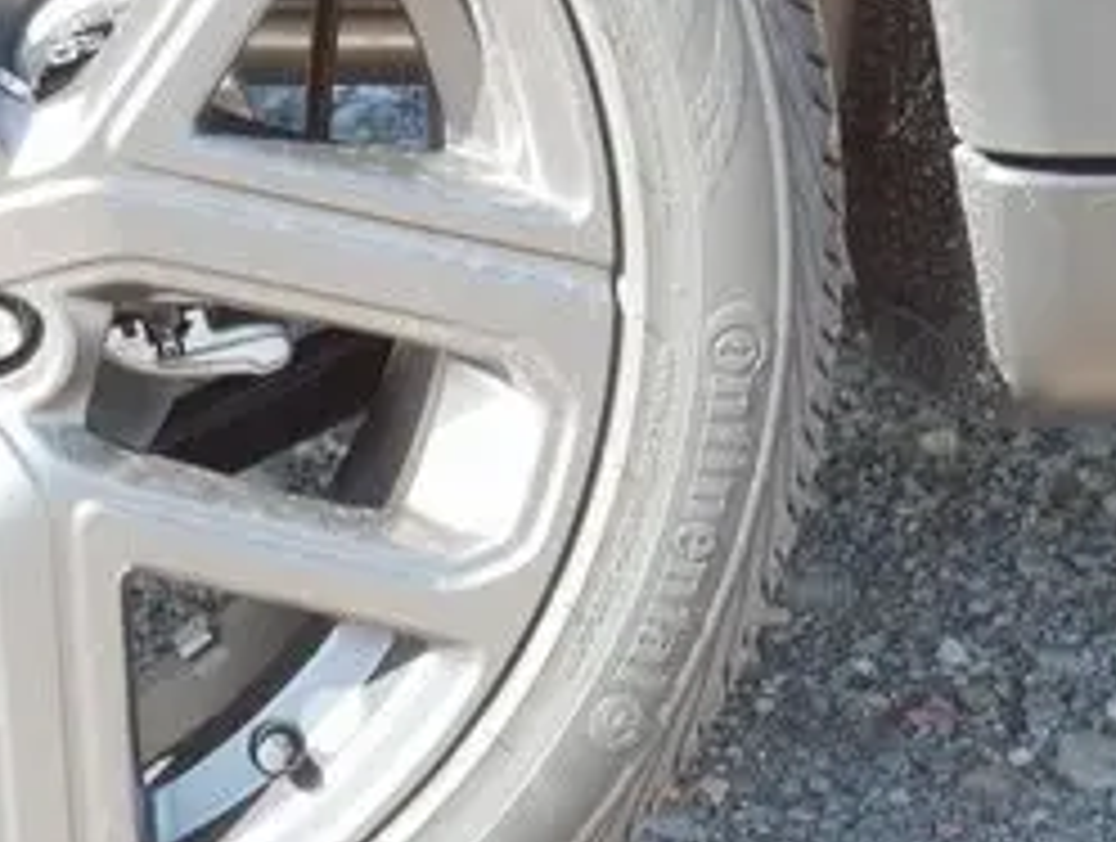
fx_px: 4328
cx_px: -76
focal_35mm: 134
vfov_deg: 11.1
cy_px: 250
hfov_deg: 14.4
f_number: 5.3
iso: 200
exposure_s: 1/80
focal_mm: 26
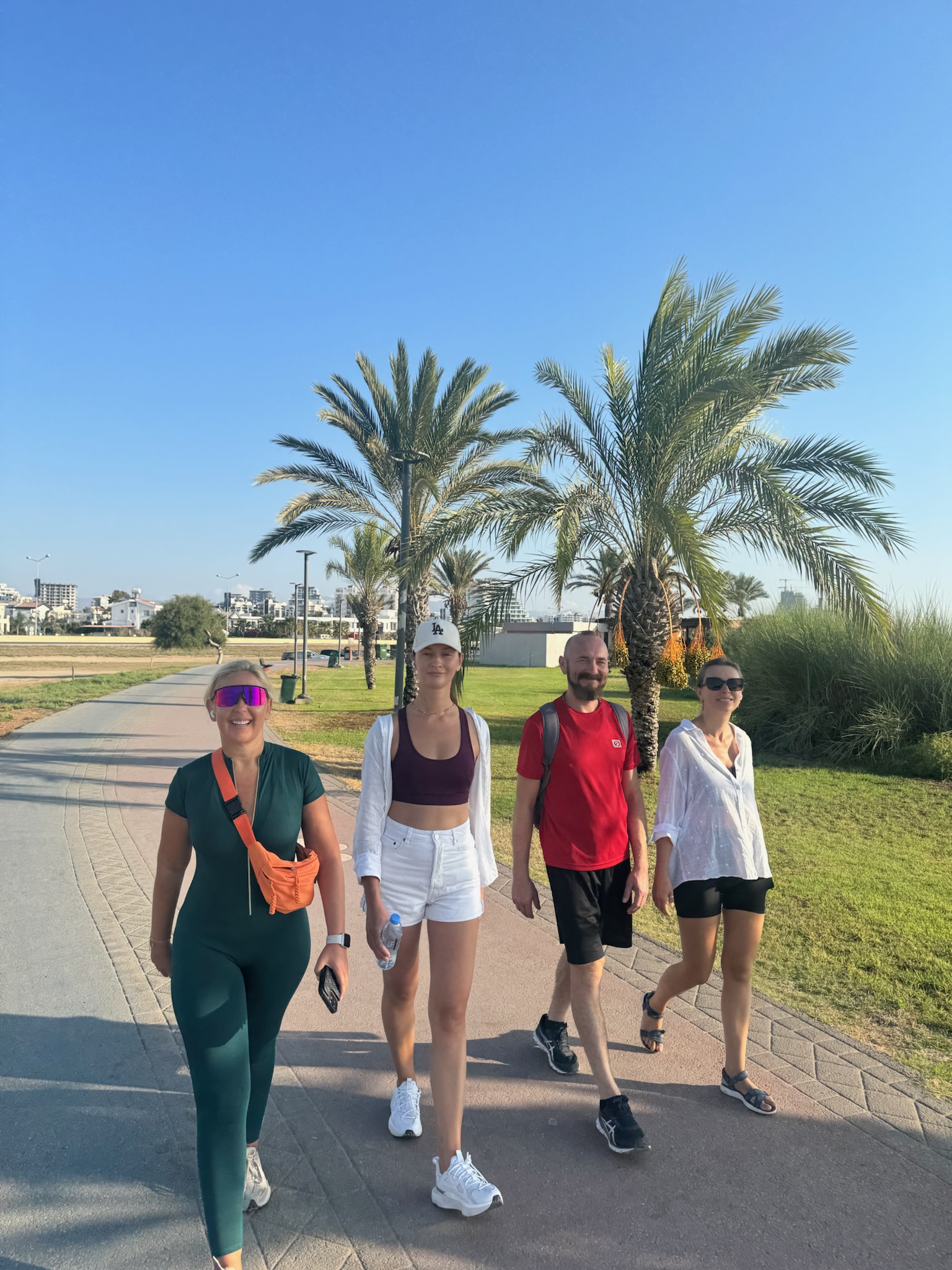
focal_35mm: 24
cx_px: 476
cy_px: 635
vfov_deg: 71.6
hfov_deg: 56.8
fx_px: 880
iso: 80
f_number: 1.78
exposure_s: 1/3597
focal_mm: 6.76
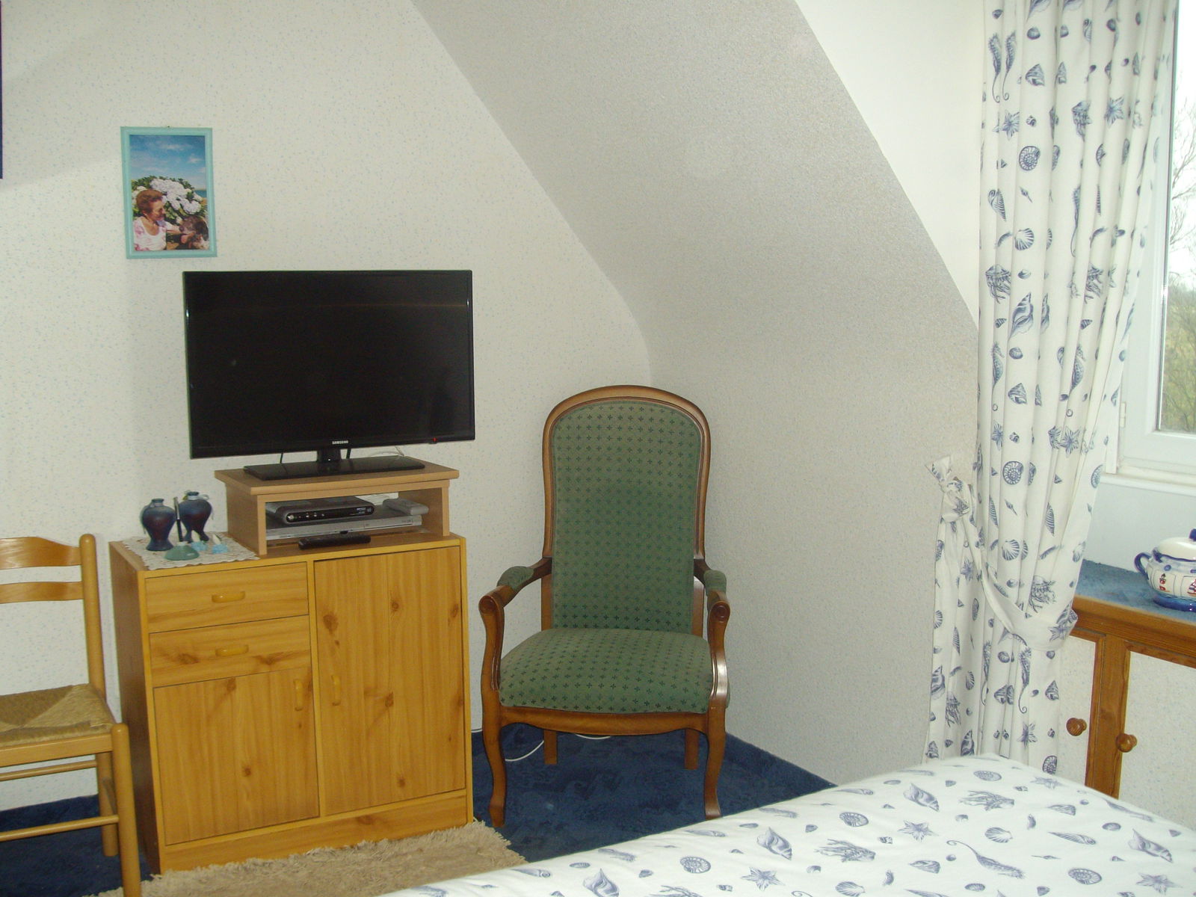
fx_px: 1244
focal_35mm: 36
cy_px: 448
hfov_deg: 51.4
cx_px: 598
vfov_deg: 39.7
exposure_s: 1/50
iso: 160
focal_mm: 6
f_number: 2.7
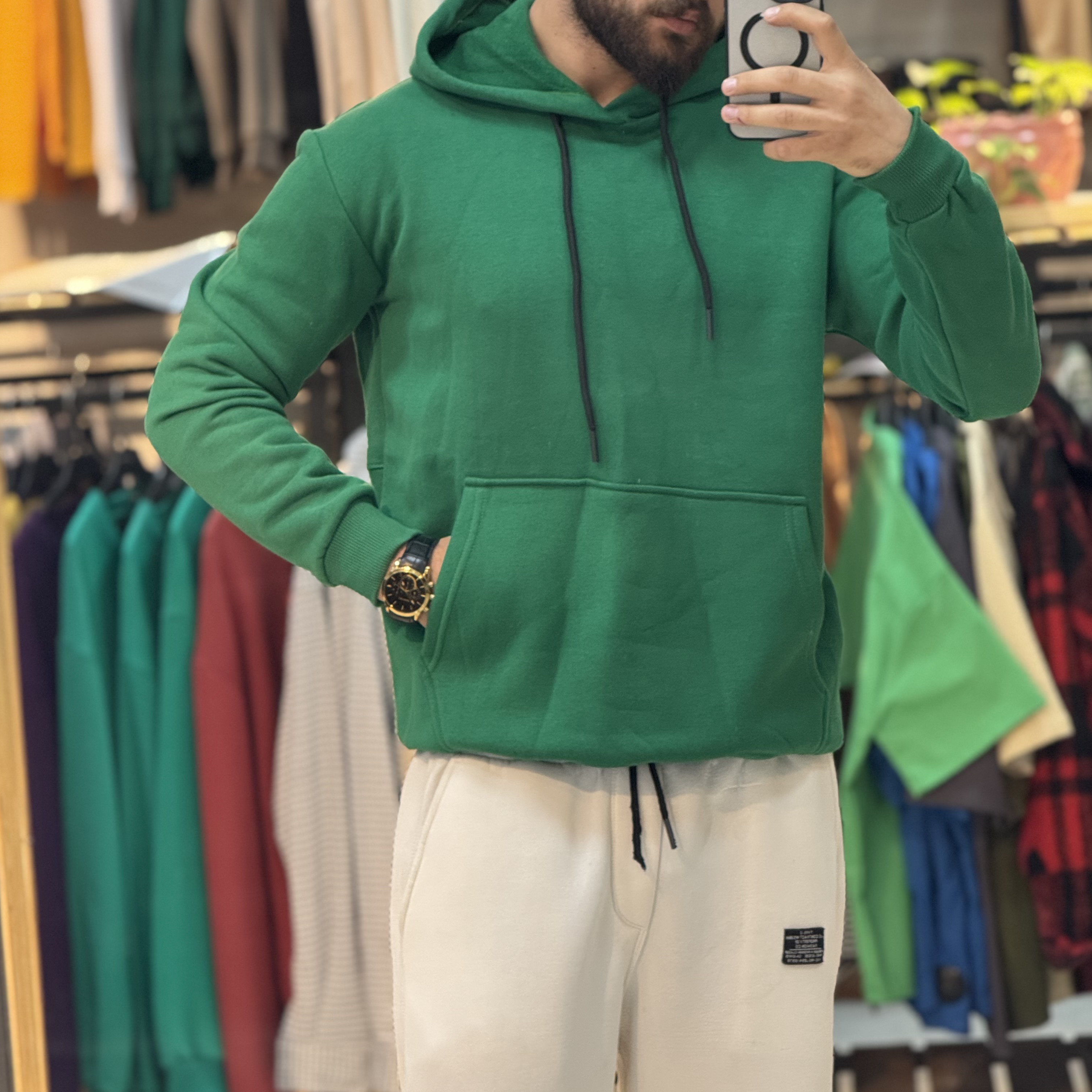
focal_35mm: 142
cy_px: 415
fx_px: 5068
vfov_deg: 12.3
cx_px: 545
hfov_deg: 12.3
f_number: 2.8
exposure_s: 1/50
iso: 250
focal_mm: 15.66
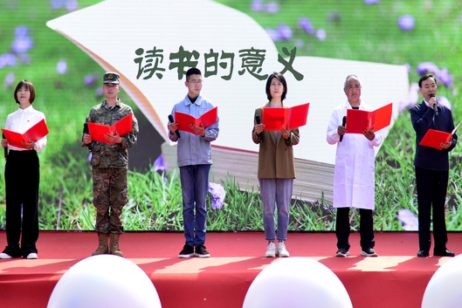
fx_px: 655
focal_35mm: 51
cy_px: 158
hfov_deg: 38.9
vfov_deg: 26.5
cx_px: 231
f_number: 2.8
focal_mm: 36
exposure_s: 1/500
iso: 100
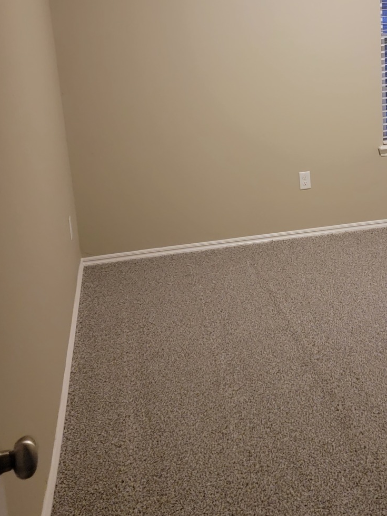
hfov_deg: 30.1
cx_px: 315
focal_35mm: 47
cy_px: 141
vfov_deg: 39.5
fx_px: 701
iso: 640
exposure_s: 1/40
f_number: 1.8
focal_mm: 6.7
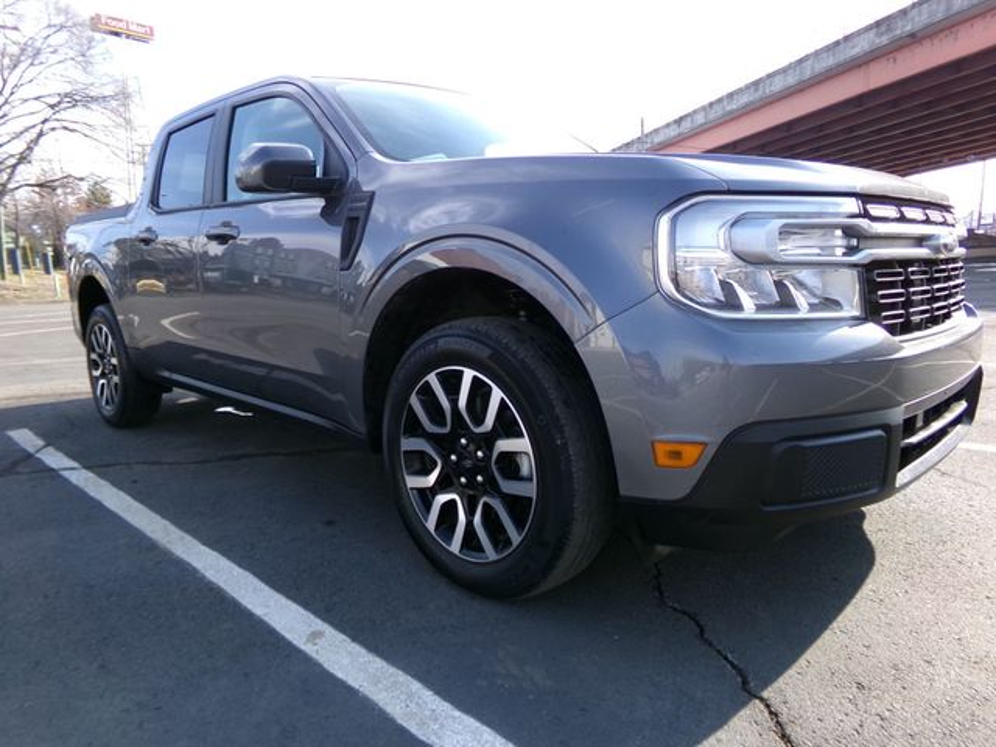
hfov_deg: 71.6
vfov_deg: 56.8
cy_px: 374
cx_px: 498
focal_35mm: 24
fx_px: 691
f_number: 3.7
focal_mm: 4.3
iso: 100
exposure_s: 1/200
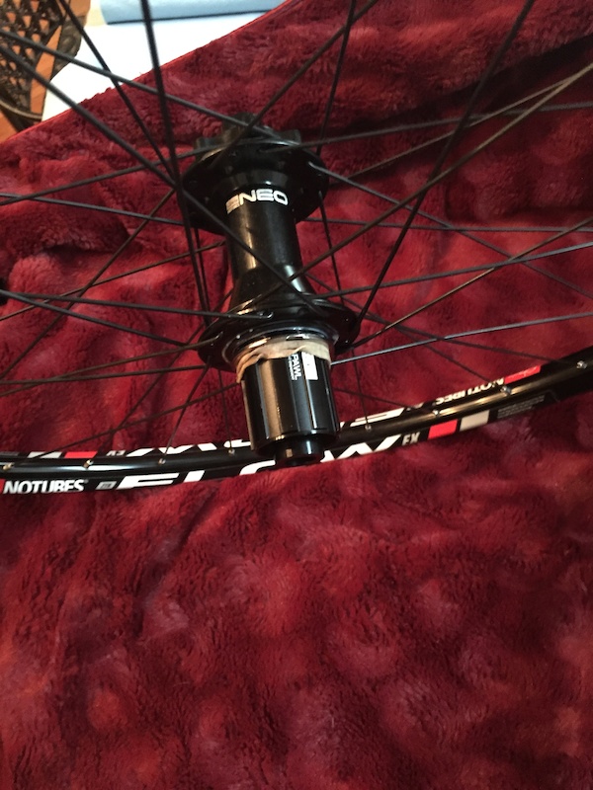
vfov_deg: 61.7
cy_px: 395
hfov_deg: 48.2
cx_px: 296
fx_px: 662
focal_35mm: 29
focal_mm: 4.15
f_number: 2.2
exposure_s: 1/15
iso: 800
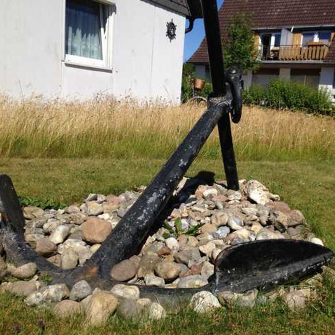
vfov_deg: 42.8
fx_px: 427
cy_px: 167
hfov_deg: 42.7
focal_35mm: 39
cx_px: 198
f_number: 2.4
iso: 50
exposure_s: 1/2710
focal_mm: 4.12
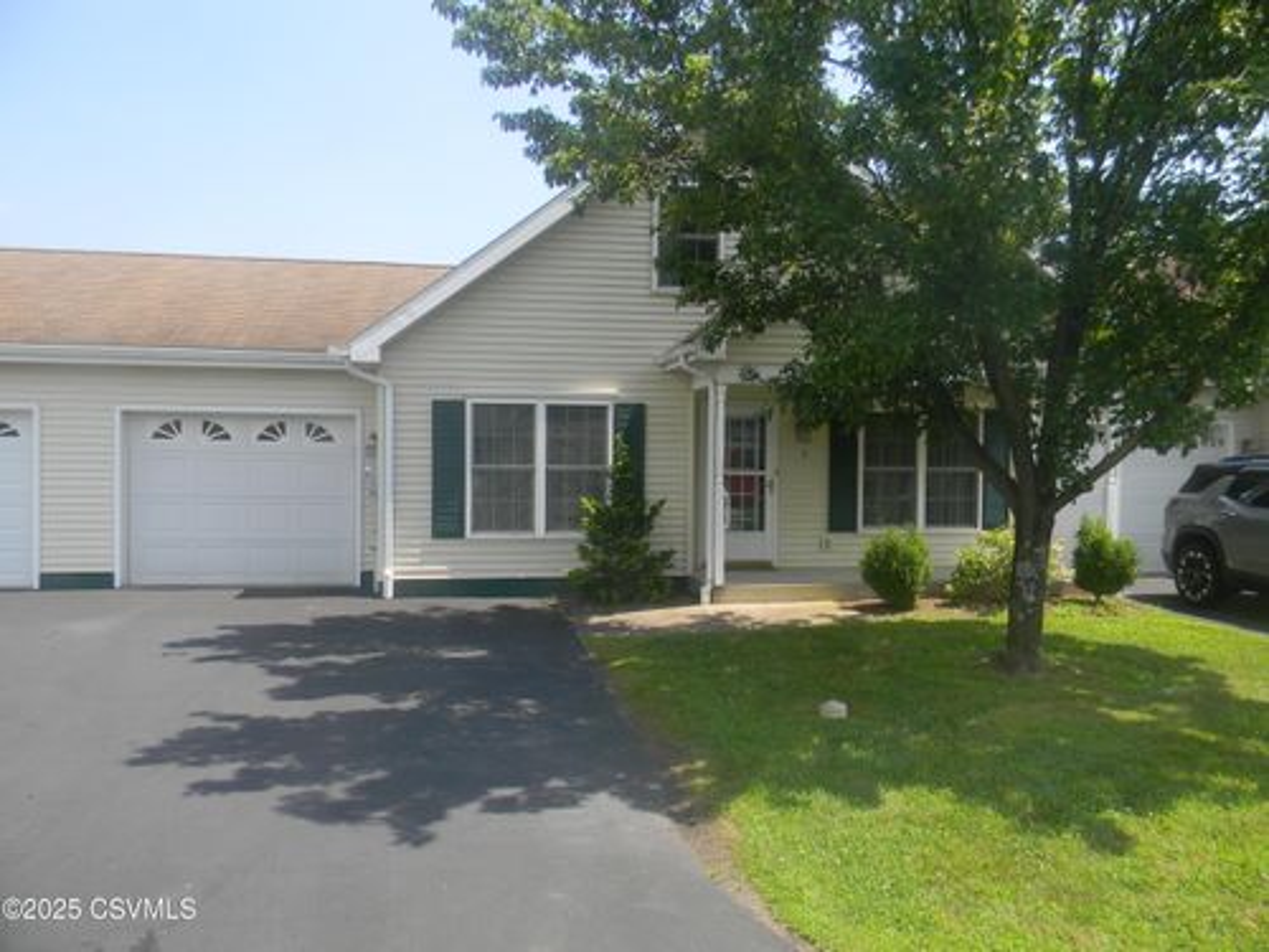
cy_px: 476
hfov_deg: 63.4
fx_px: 1026
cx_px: 634
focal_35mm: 28
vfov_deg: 49.7
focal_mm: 5
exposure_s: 1/418
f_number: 3.5
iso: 80
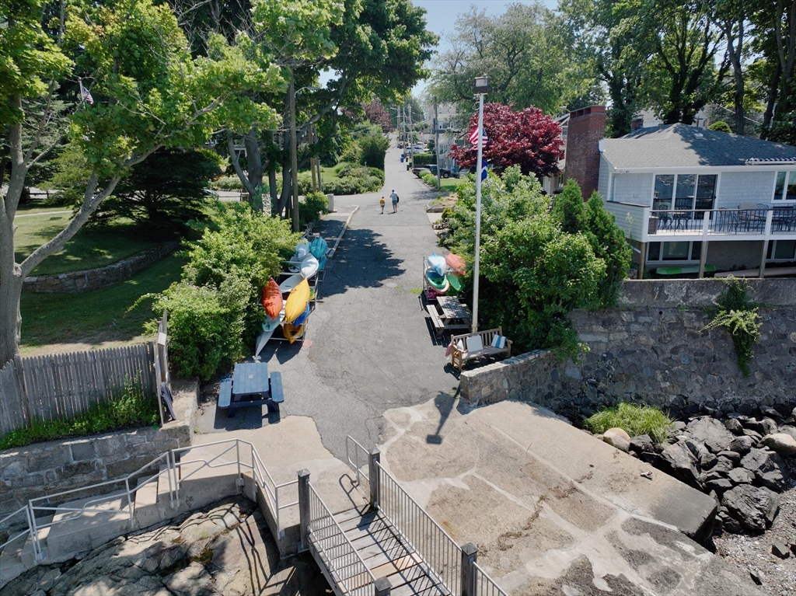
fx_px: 552
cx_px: 398
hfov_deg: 71.6
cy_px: 298
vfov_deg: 56.8
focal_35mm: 24
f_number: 2.8
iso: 100
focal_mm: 12.29
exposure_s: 1/320
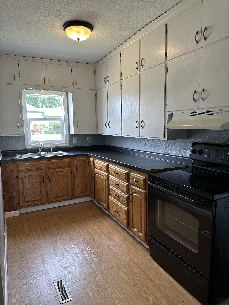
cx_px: 114
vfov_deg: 71.6
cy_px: 152
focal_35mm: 24
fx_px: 212
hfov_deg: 56.8
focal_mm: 6.86
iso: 125
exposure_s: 1/120
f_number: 1.78
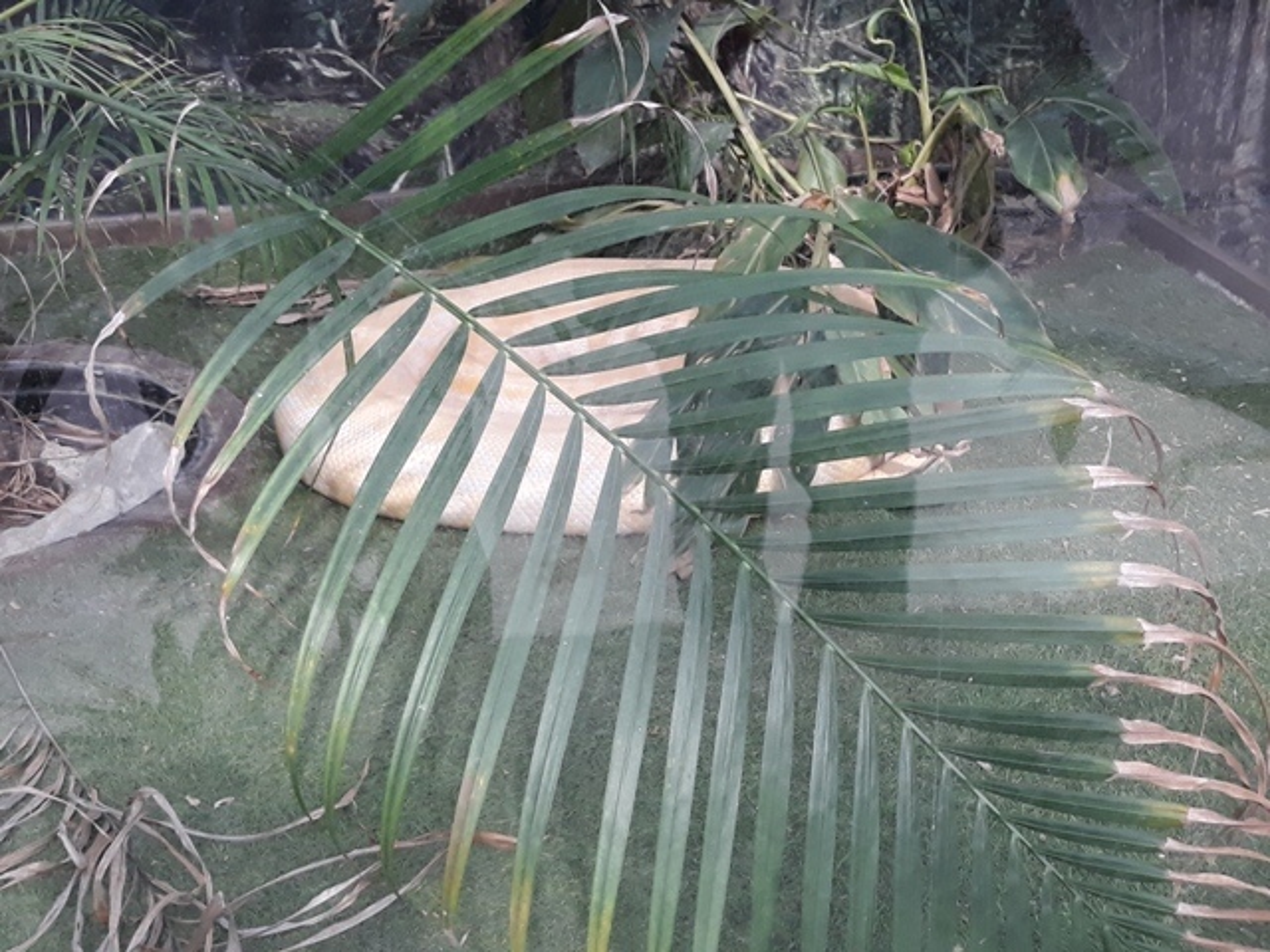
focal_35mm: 27
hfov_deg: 65.3
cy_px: 476
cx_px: 635
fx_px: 991
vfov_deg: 51.4
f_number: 1.7
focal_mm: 3.71
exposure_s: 1/40
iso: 125
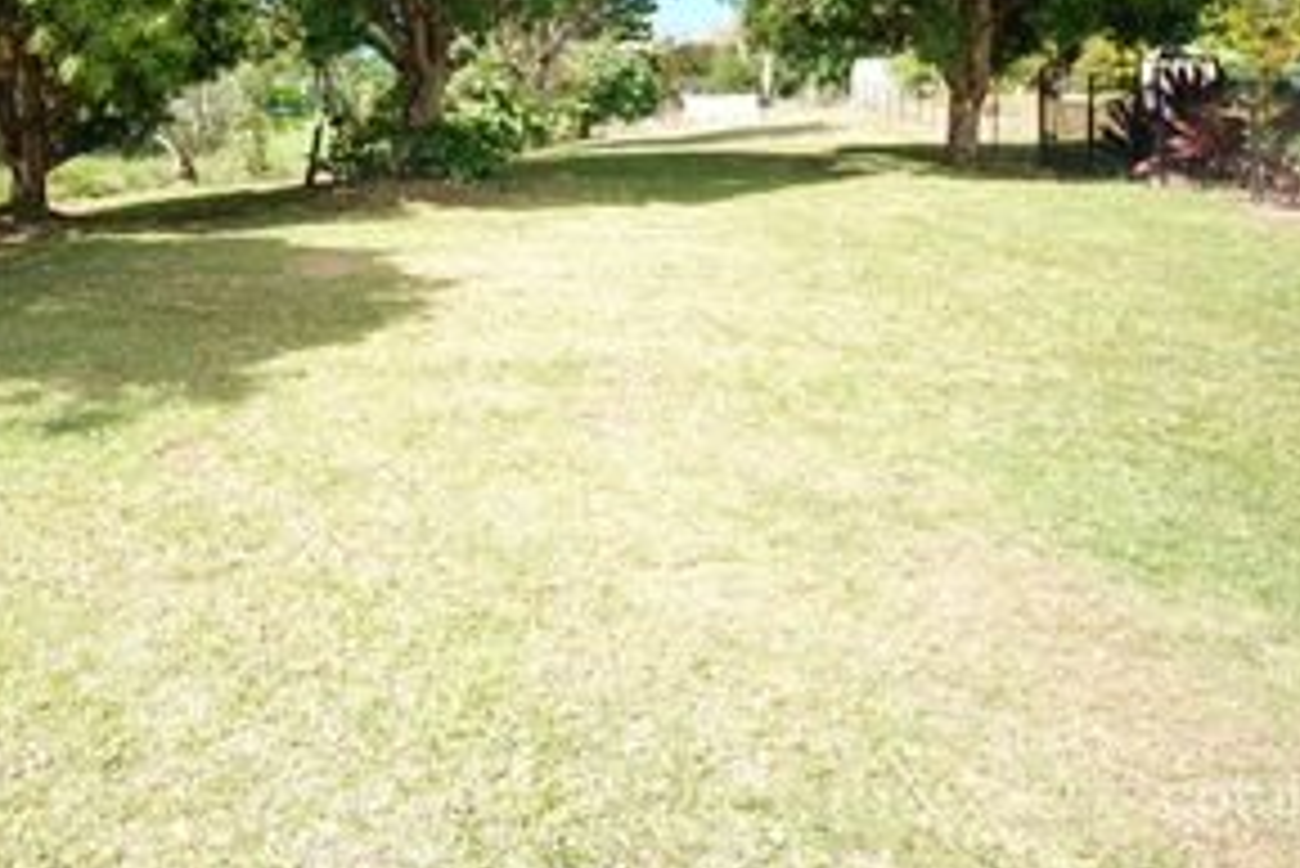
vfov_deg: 46.0
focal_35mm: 27
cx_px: 387
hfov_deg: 65.1
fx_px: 969
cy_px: 187
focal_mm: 11
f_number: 7.1
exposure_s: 1/200
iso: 200
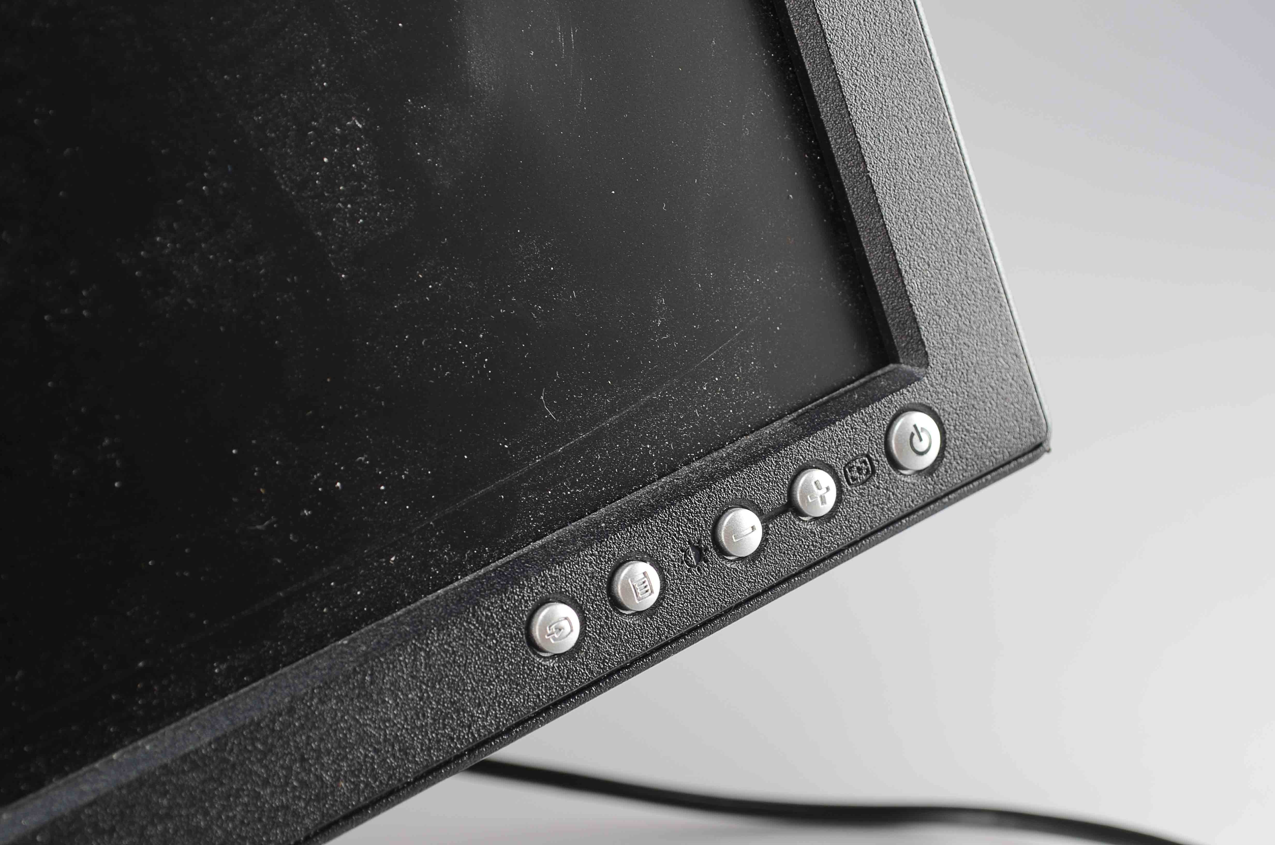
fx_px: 2916
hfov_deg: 24.7
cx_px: 638
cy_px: 422
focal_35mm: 82
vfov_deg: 16.5
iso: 100
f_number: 9
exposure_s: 1/80
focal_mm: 55
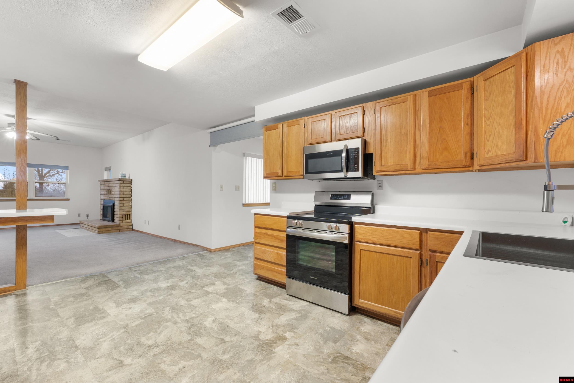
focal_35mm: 15
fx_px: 239
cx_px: 287
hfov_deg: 100.4
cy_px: 192
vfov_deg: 77.3
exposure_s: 1/1.25
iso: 200
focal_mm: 10
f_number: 9
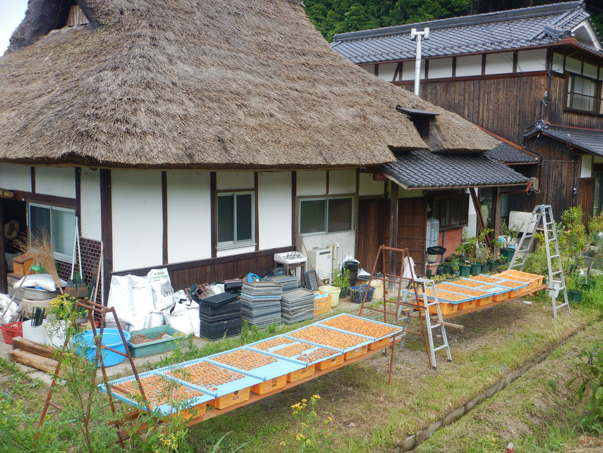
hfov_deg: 50.1
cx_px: 302
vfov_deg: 38.7
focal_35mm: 37
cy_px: 226
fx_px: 645
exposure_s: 1/250
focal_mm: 6.6
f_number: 4.2
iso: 125
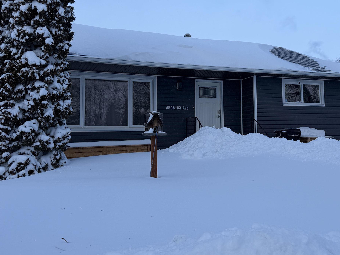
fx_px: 393
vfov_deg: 35.9
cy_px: 107
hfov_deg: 46.2
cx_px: 223
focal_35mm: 40
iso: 80
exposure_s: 1/1770
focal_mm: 6.76
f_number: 1.78
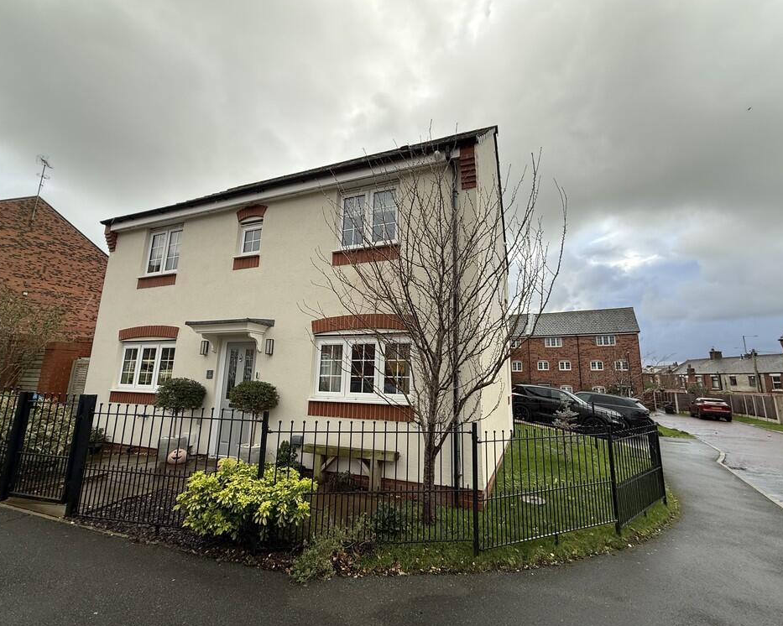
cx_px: 404
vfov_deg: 84.0
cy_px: 314
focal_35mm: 15
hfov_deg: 96.8
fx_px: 348
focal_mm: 2.22
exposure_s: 1/549
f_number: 2.2
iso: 50
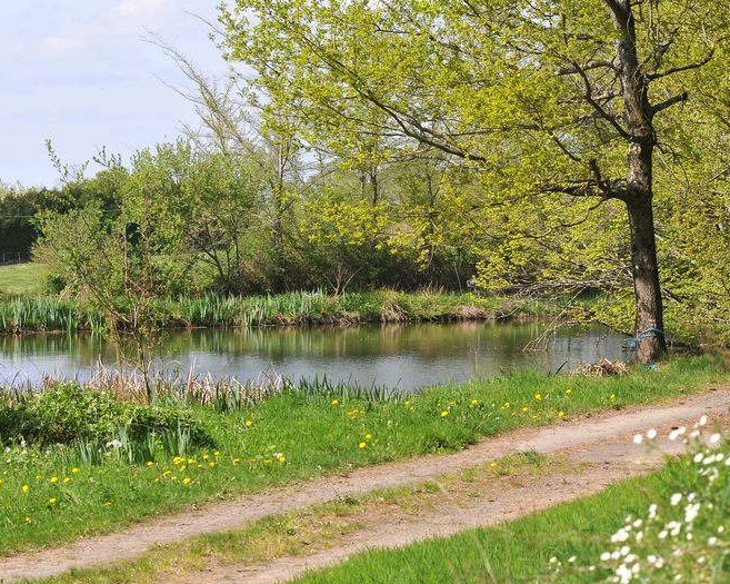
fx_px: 2959
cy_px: 294
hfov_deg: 14.1
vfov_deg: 11.3
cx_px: 297
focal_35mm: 137
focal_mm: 80
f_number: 9
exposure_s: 1/320
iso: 250
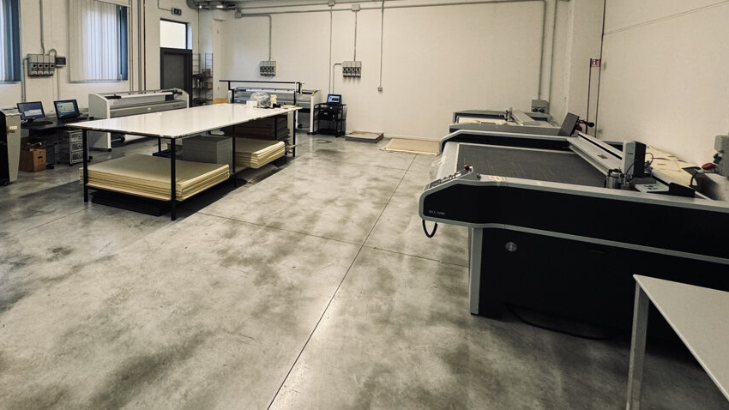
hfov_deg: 82.3
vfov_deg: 51.2
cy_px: 99
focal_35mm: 21
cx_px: 274
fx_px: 406
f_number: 2.2
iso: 200
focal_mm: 2.22
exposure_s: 1/100
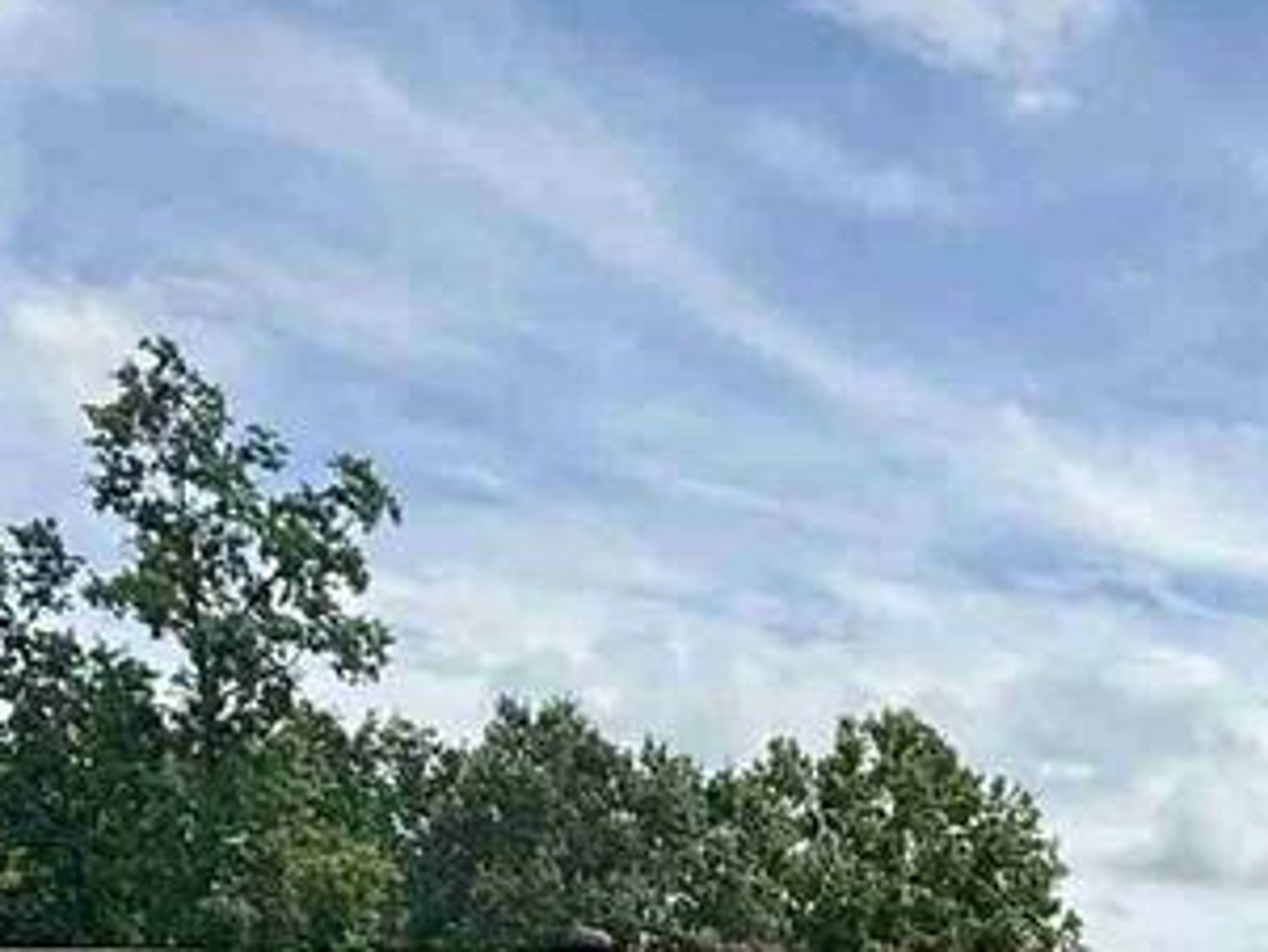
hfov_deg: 26.5
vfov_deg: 19.3
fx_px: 2455
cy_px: 1411
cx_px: 1420
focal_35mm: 67
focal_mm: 2.22
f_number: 2.2
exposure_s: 1/1613
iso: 50
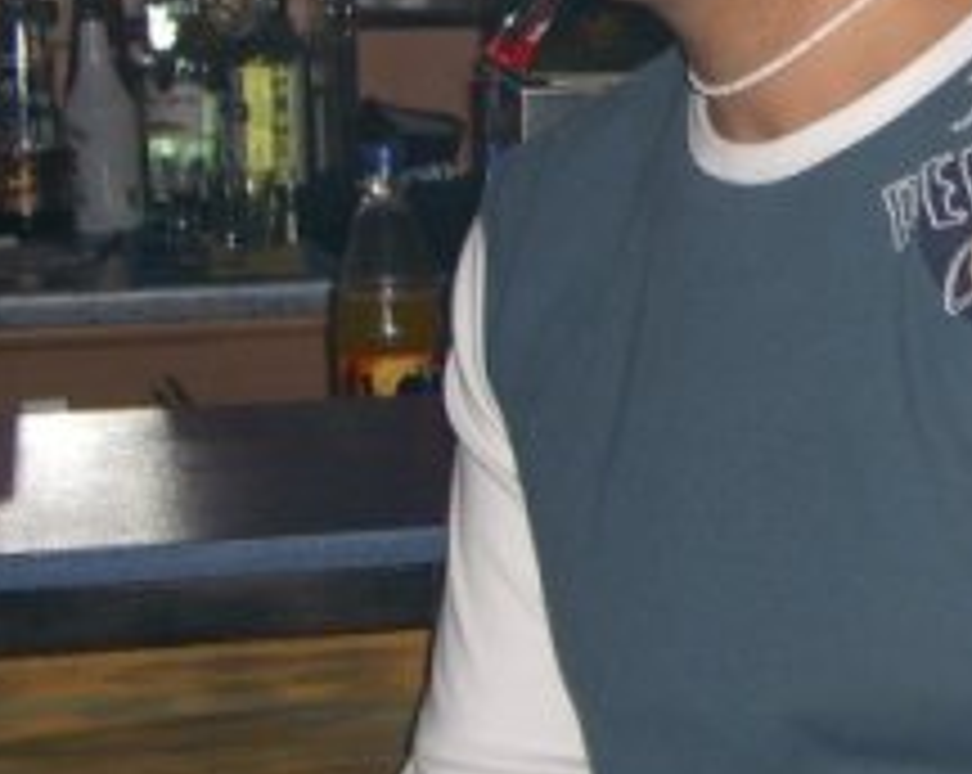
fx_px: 3589
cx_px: 1026
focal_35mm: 125
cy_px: 40
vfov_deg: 12.2
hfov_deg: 15.1
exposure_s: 1/60
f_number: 3.1
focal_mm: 9.5
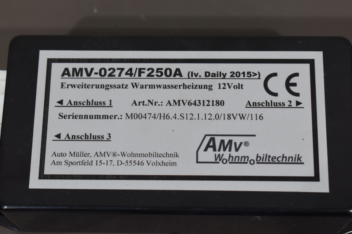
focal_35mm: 78
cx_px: 176
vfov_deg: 17.5
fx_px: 763
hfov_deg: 26.0
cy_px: 117
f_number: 7.1
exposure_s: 1/60
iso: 400
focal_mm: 52
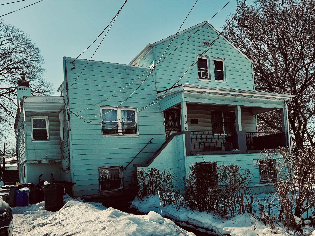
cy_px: 118
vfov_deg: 56.8
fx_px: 218
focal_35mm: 24
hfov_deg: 71.6
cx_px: 158
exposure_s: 1/9009
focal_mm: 6.76
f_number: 1.78
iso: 80
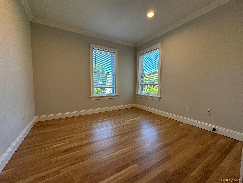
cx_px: 122
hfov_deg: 102.1
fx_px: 98
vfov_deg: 85.7
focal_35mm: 14
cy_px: 92
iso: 80
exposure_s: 1/120
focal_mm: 2.22
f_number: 2.2
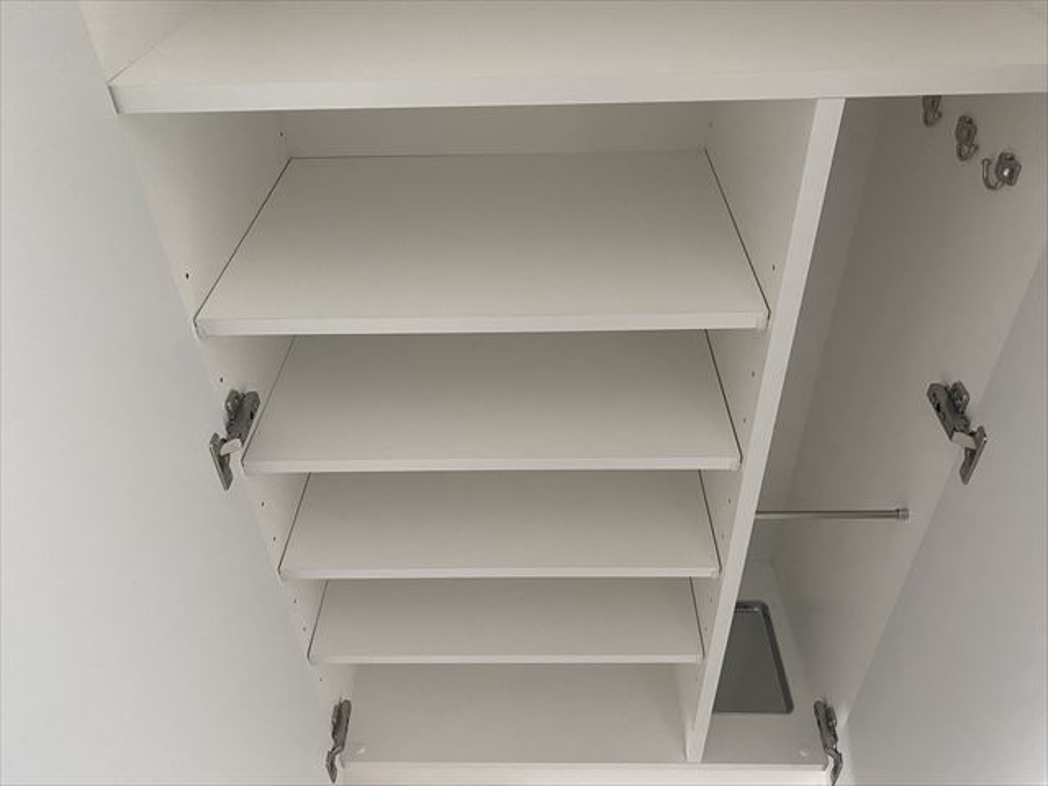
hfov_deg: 67.3
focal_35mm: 26
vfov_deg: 53.1
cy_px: 393
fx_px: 787
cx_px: 524
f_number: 1.8
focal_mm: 4.25
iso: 320
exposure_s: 1/60
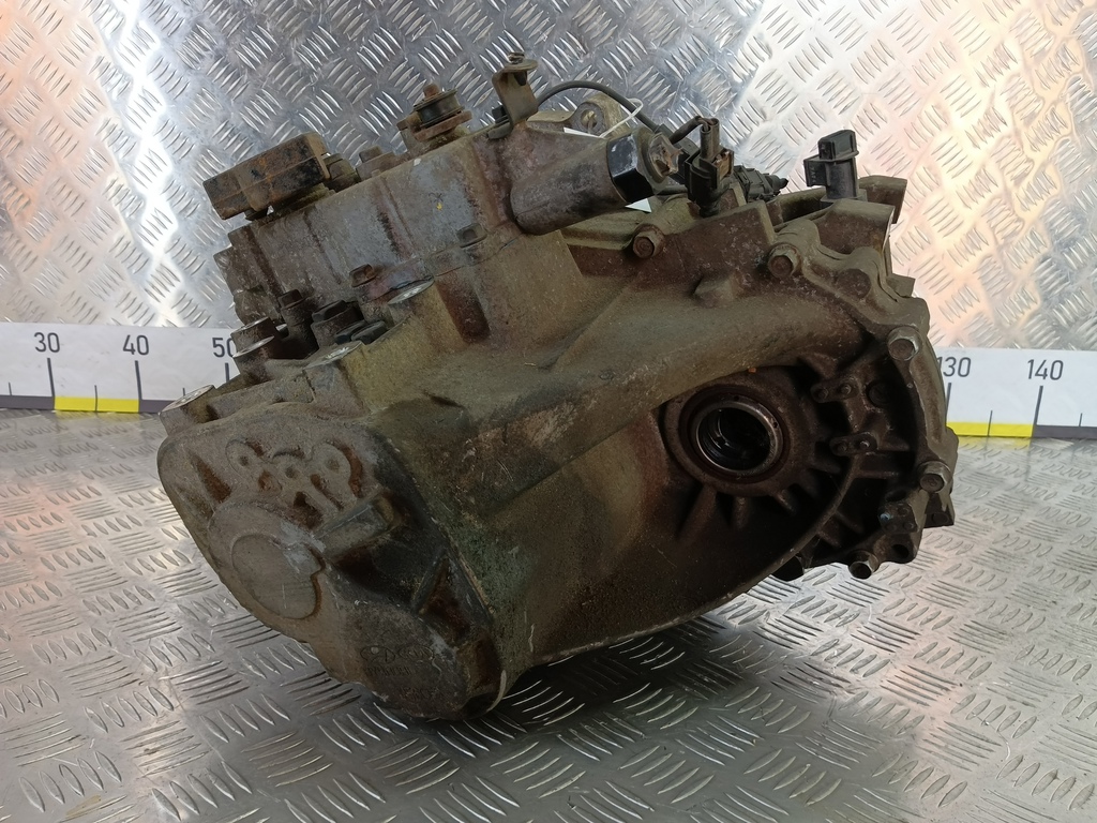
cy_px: 412
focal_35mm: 23
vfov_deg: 58.9
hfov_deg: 73.9
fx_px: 729
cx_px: 548
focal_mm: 4.11
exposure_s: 1/50
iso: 106
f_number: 1.6
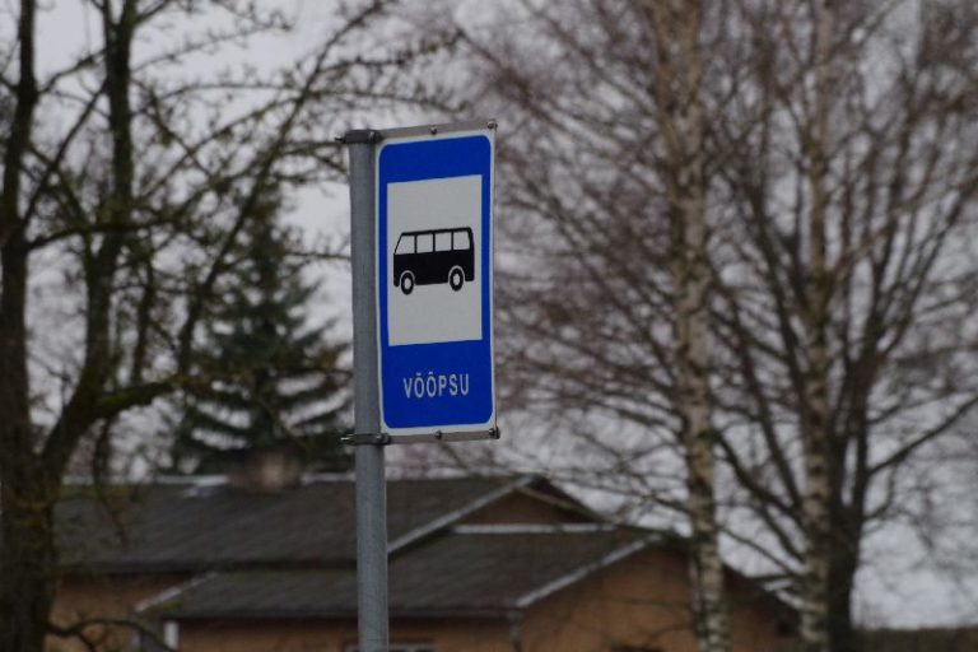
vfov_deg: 4.6
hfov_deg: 6.9
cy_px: 326
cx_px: 489
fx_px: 8149
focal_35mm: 300
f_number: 9
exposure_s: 1/250
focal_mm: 200
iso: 1600
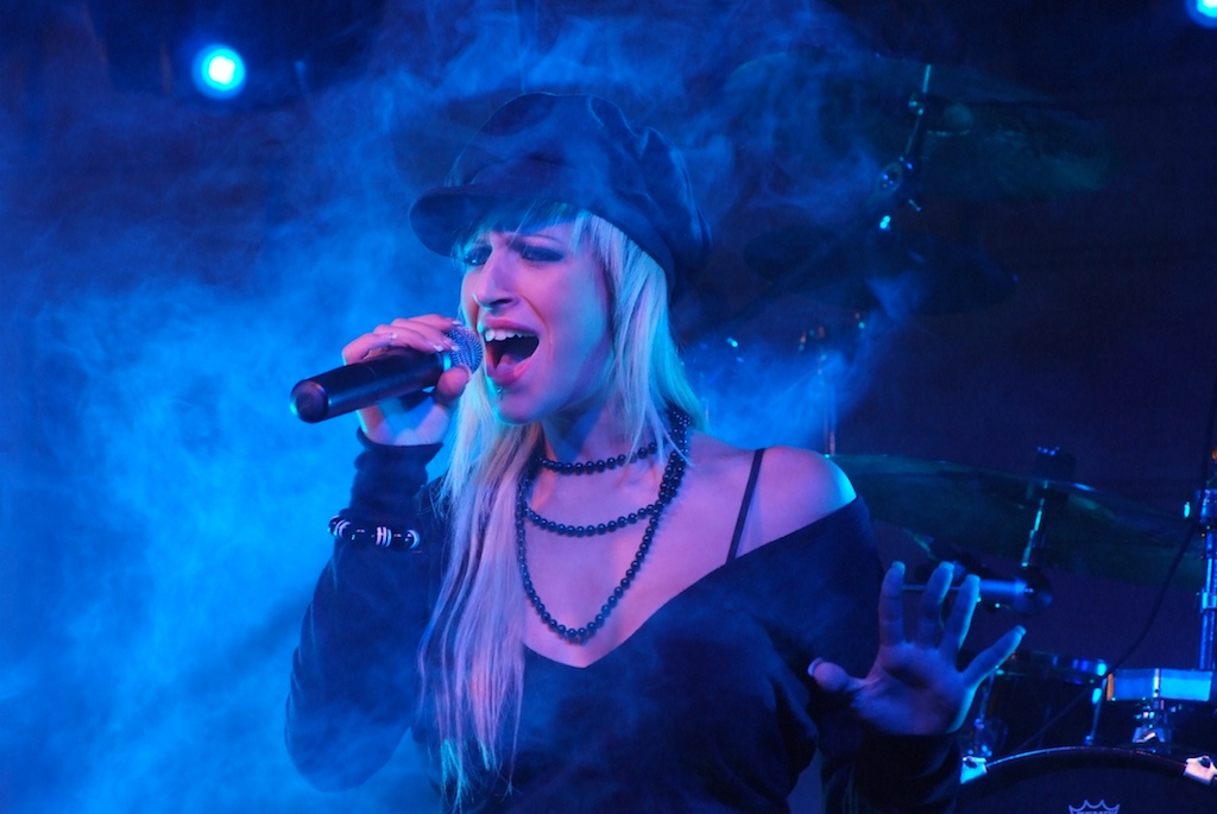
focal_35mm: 180
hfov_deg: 11.4
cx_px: 608
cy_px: 407
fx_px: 6091
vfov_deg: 7.6
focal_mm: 120
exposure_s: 1/125
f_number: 6.3
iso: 1600
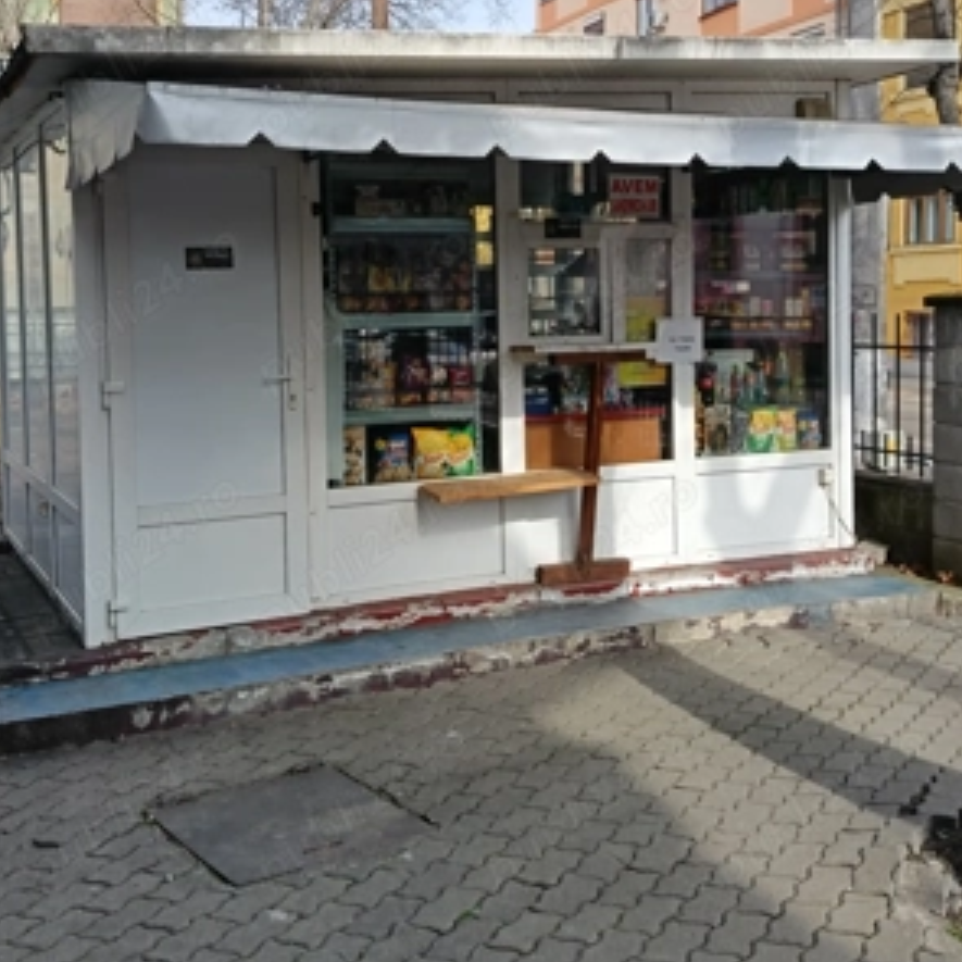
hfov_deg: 40.0
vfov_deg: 39.8
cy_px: 362
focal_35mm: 42
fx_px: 1321
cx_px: 476
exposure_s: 1/276
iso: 100
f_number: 1.75
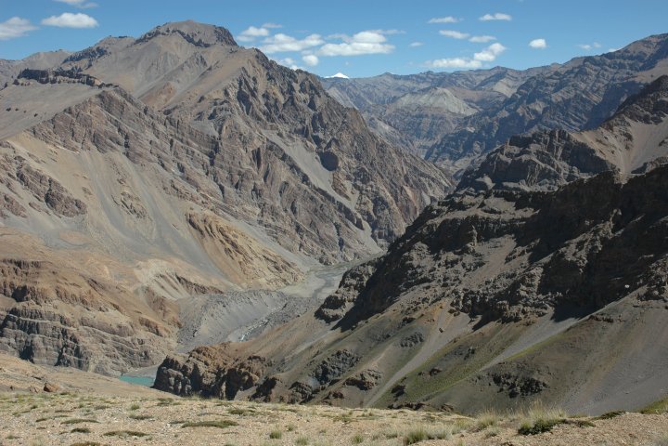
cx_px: 334
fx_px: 668
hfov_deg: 53.1
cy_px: 223
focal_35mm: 36
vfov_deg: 36.9
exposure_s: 1/320
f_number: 9
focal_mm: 24
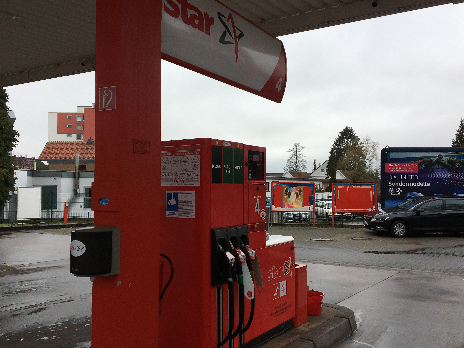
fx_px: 469
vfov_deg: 40.7
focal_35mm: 35
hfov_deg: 52.6
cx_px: 230
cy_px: 178
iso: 25
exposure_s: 1/434
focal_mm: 4.15
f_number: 2.2
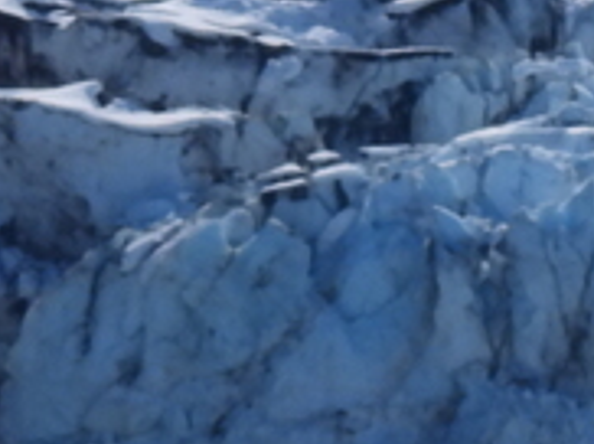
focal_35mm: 669
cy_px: 300
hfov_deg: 3.0
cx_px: 160
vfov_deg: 2.2
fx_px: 11465
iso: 100
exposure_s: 1/1600
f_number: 5.6
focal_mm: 17
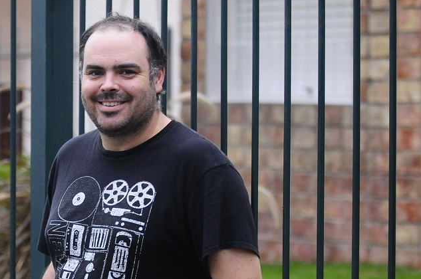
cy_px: 247
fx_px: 2779
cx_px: 31
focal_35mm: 238
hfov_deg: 8.6
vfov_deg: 5.7
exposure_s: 1/160
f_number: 2.8
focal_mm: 78
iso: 800
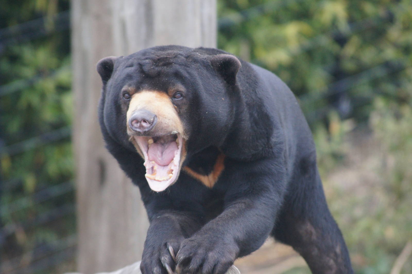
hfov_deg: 6.9
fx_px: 3429
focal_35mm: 300
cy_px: 137
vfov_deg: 4.6
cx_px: 206
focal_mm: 200
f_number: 5.6
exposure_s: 1/160
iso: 1600
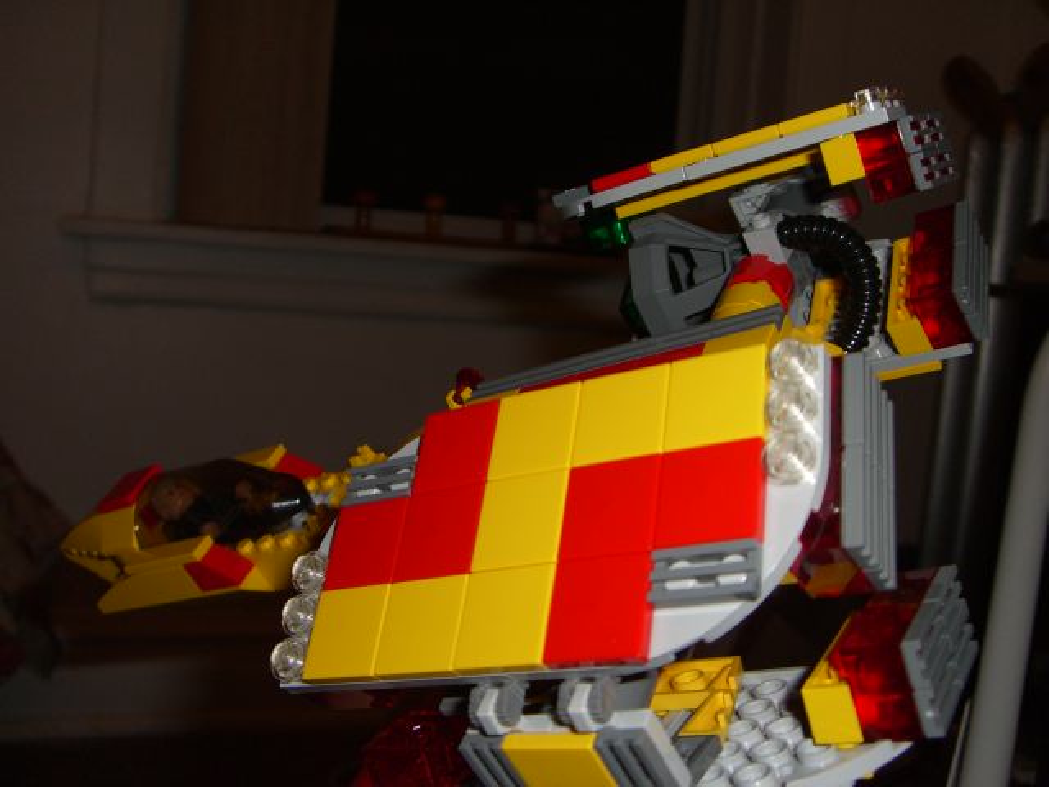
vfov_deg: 37.7
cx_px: 524
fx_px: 1152
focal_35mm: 38
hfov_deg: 49.0
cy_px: 394
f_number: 2.7
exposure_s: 1/60
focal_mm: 6.2
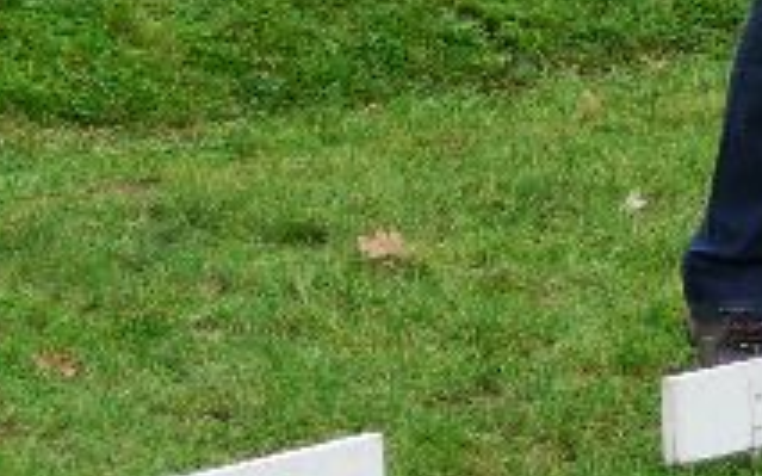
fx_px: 6934
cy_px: -508
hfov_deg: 6.3
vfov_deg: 3.9
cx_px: 862
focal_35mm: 334
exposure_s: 1/125
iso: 100
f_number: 4.7
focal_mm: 14.2
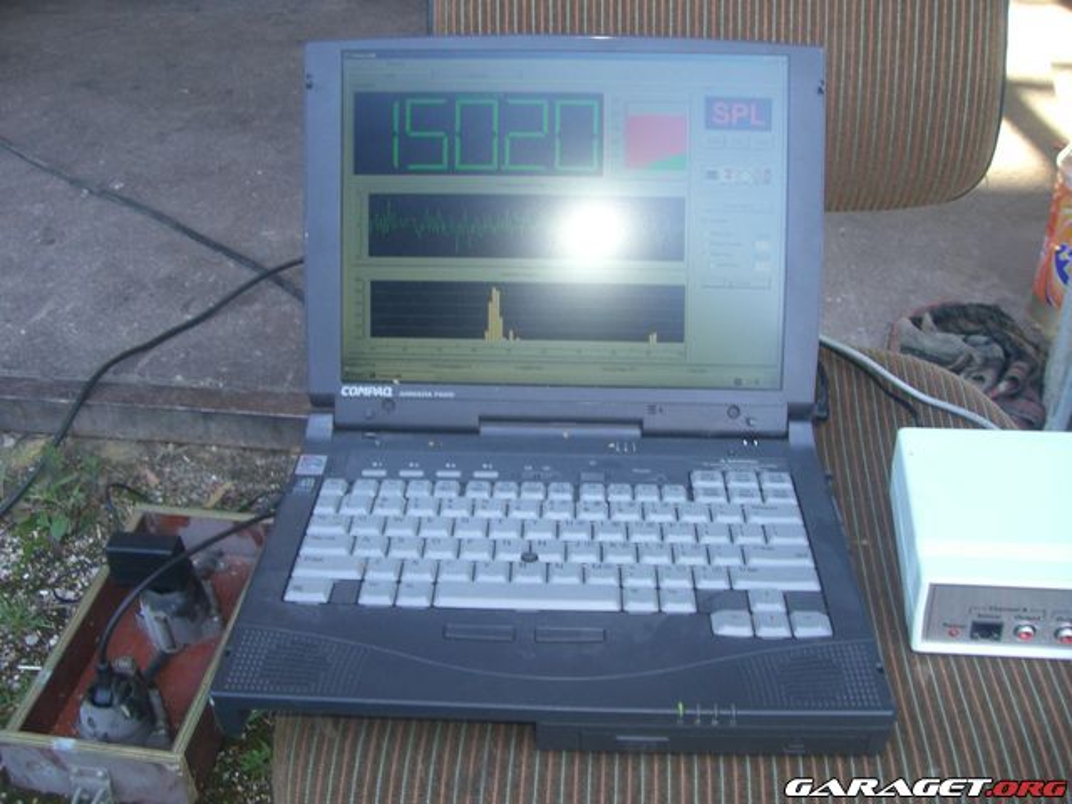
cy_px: 402
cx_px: 536
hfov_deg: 49.0
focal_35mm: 38
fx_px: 1177
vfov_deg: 37.7
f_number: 2.7
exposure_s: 1/60
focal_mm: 6.2
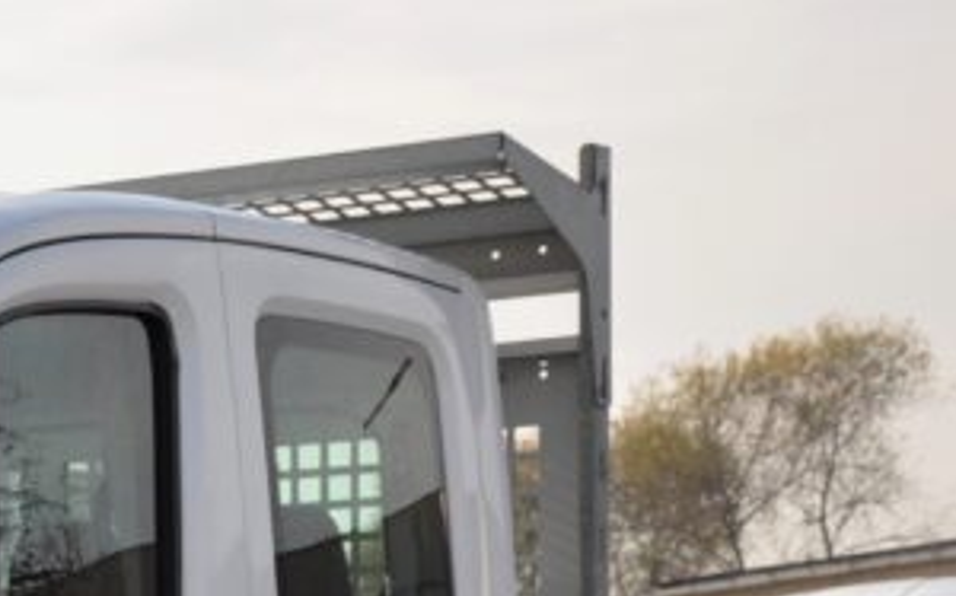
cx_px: -395
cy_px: 972
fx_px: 3801
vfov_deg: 8.7
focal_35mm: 146
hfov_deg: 13.6
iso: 500
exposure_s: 1/320
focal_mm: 28
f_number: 9
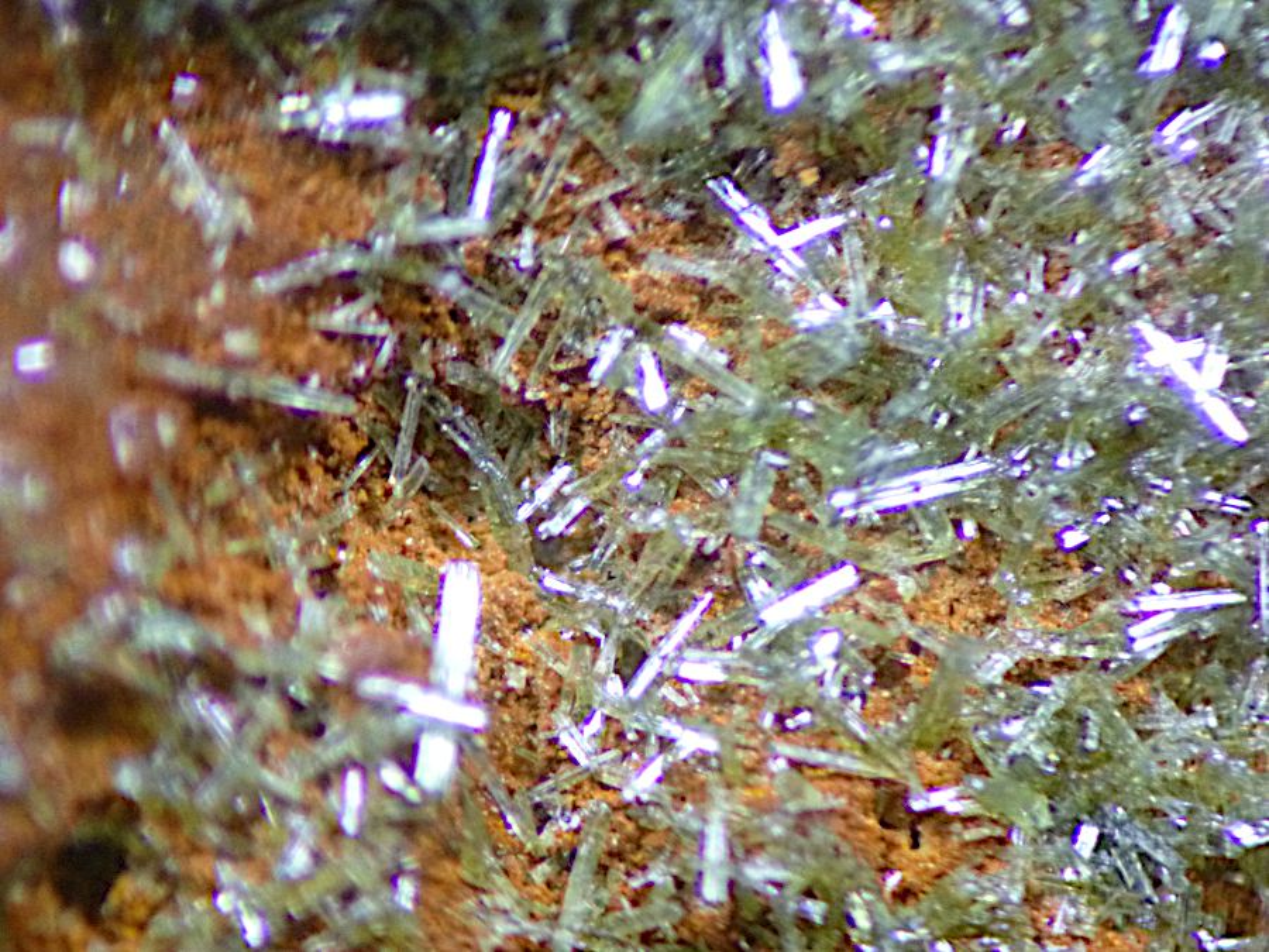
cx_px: 634
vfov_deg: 14.8
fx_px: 3666
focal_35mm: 100
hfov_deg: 19.6
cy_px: 476
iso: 400
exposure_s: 1/40
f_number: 5.7
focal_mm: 18
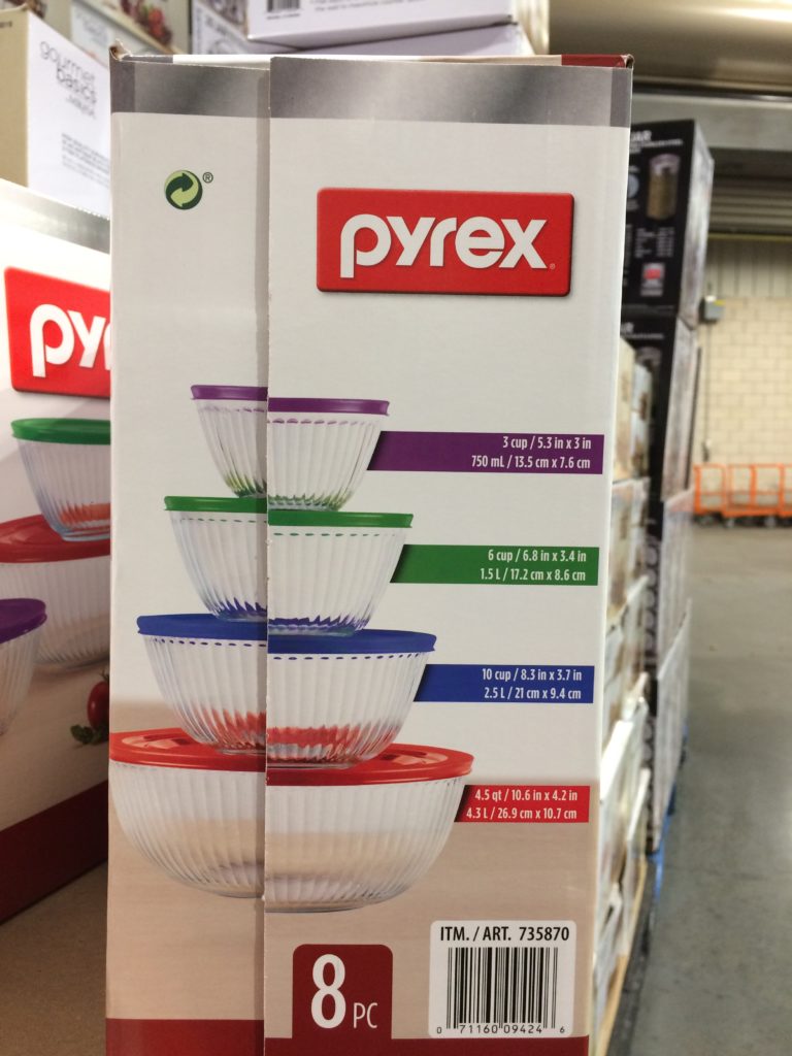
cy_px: 528
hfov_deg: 48.2
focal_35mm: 29
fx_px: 885
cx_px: 396
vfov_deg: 61.7
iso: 125
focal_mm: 4.15
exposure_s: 1/30
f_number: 2.2
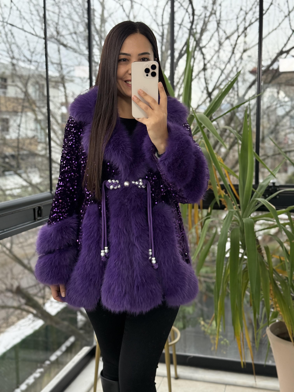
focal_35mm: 48
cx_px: 147
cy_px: 196
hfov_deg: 30.3
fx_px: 544
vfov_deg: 39.7
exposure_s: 1/215
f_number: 1.78
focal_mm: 6.76
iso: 125
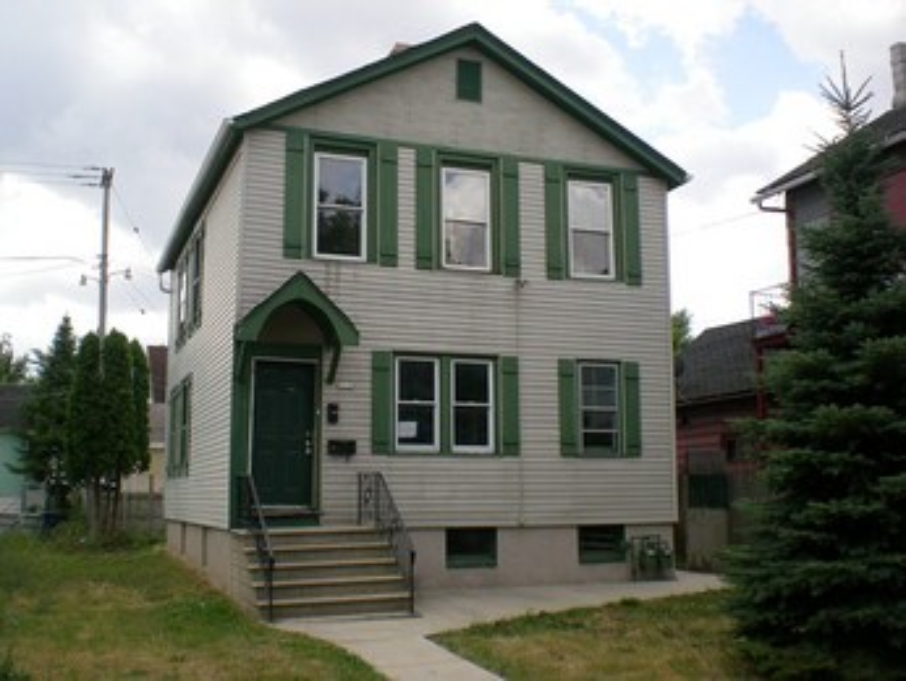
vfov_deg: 37.8
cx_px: 453
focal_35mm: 38
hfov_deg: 48.9
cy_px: 340
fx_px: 995
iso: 77
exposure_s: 1/241
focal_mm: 6.3
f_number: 4.6
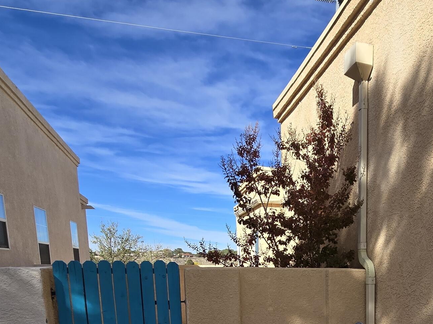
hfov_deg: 56.5
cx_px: 333
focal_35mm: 30
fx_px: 375
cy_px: 339
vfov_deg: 39.9
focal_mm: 2.2
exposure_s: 1/2077
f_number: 2.2
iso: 50
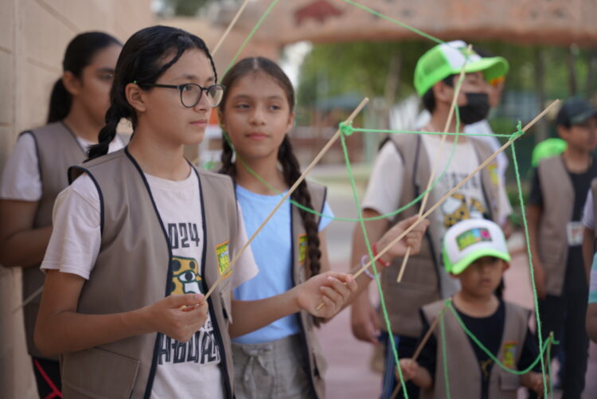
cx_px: 298
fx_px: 1161
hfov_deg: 28.8
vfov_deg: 19.5
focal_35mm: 70
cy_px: 200
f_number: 2.8
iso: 100
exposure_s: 1/400
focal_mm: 70
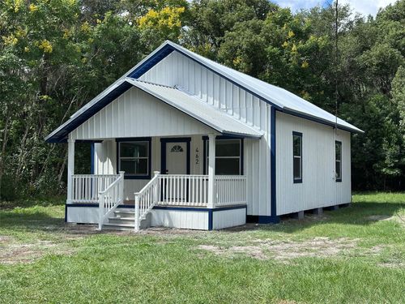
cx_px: 202
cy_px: 152
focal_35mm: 48
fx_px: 562
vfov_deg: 30.3
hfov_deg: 39.7
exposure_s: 1/3876
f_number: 1.78
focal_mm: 6.86
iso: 64
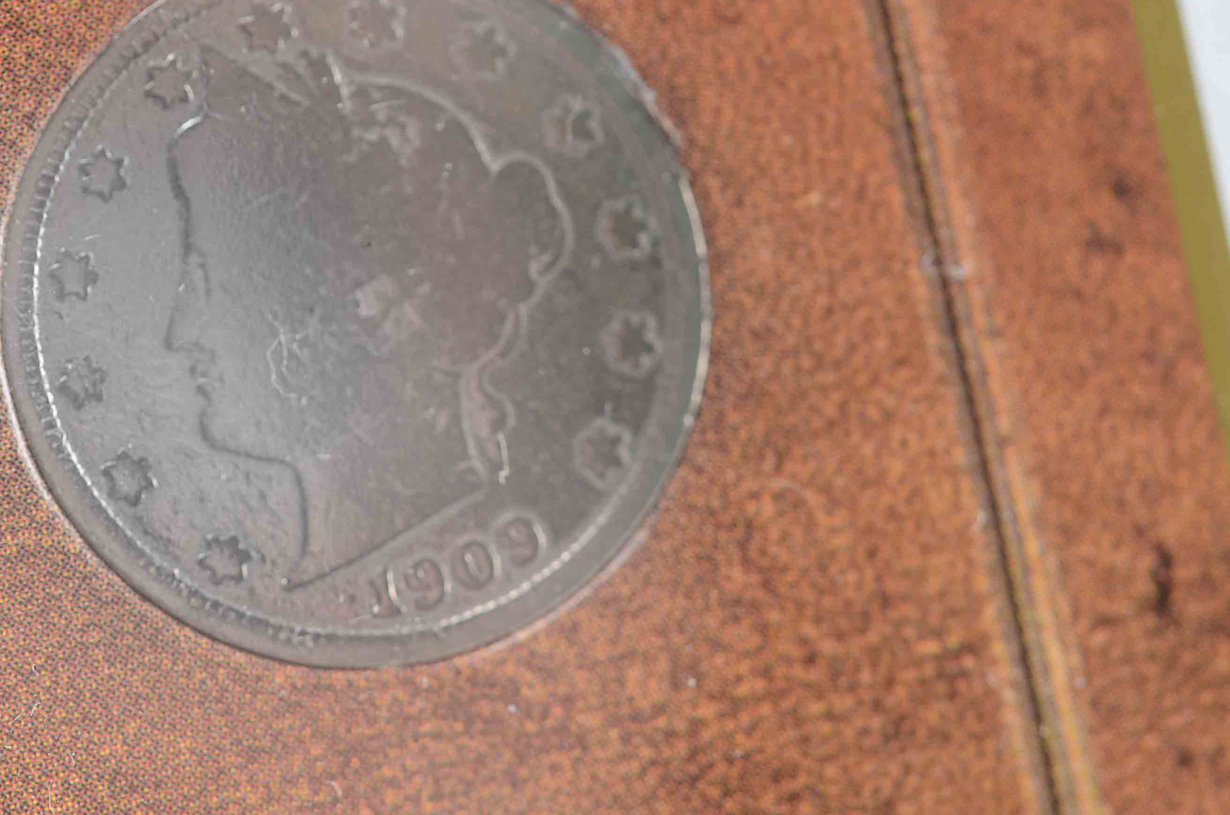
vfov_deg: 8.1
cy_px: 283
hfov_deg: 12.1
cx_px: 292
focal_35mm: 169
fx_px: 5762
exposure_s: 1/80
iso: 100
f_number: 7.1
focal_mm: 60
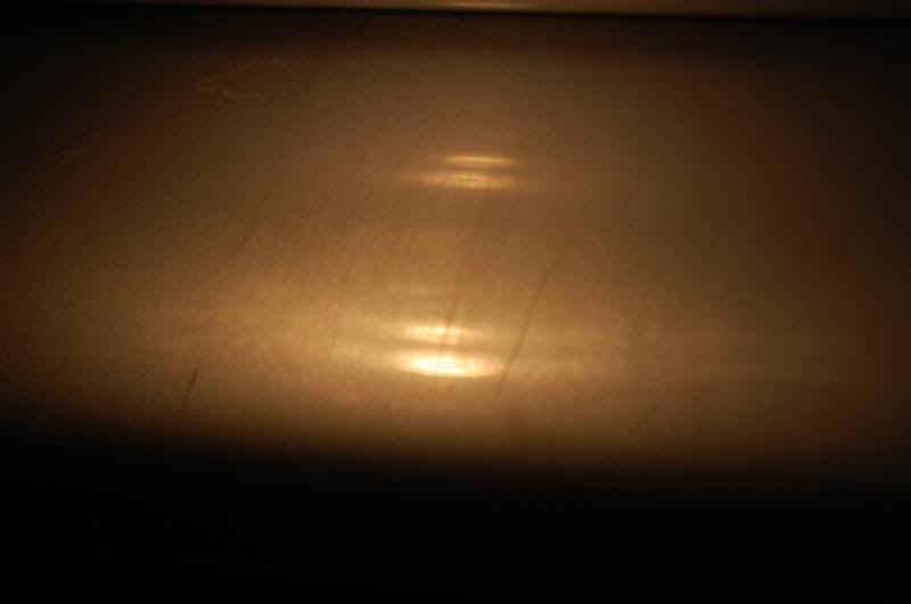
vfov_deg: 17.4
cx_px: 456
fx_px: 1971
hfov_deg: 26.0
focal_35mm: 78
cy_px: 302
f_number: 5.6
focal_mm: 52
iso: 250
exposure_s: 1/125
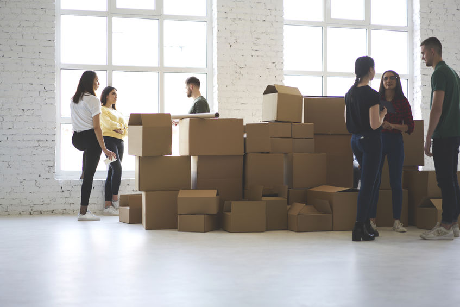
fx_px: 703
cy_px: 154
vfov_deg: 24.6
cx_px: 230
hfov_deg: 36.2
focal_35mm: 55
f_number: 1.8
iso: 125
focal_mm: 55
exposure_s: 1/125
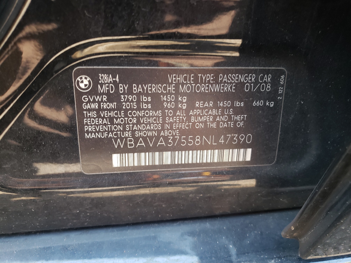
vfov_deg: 53.1
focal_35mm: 26
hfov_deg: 67.3
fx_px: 264
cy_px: 132
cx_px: 176
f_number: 1.5
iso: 61
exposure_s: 1/60.2
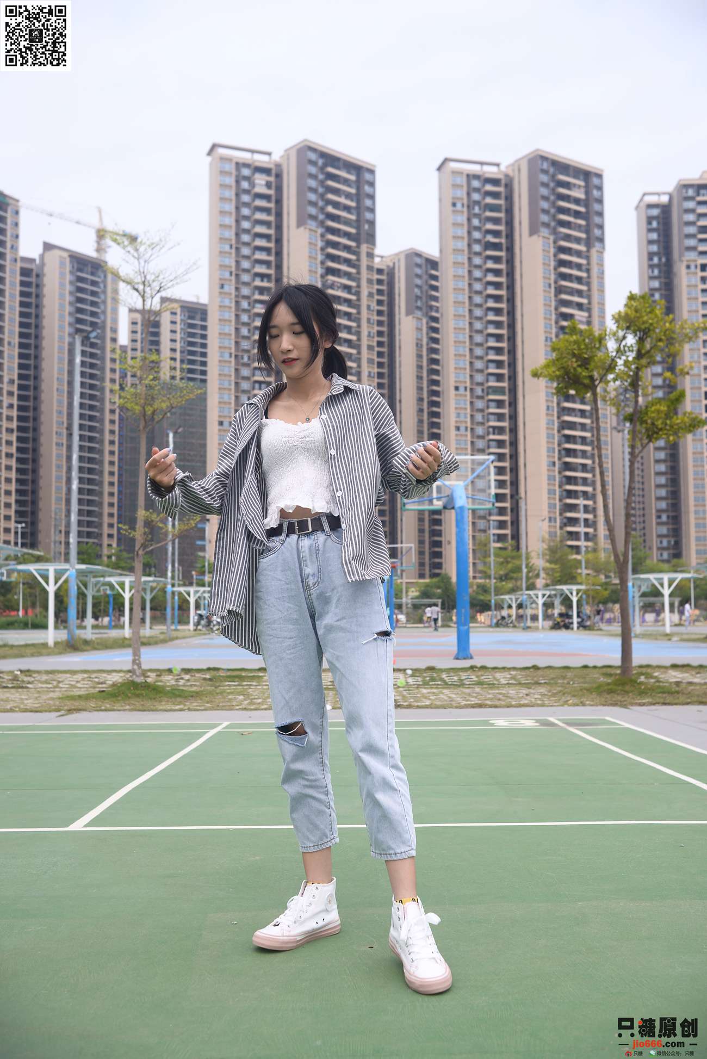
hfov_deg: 37.9
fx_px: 1030
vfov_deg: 54.4
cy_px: 530
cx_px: 354
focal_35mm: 35
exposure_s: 1/500
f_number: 5.6
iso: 100
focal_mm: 35
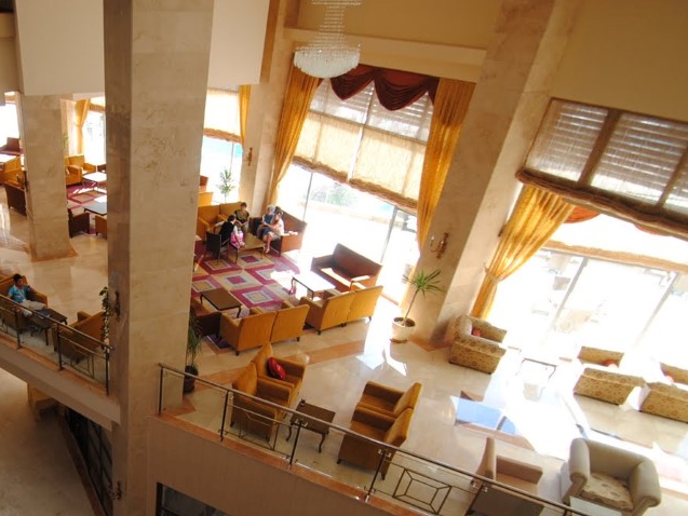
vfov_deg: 51.4
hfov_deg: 61.8
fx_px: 517
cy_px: 370
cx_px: 139
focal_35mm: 26
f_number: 3.5
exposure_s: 1/125
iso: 140
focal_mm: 10
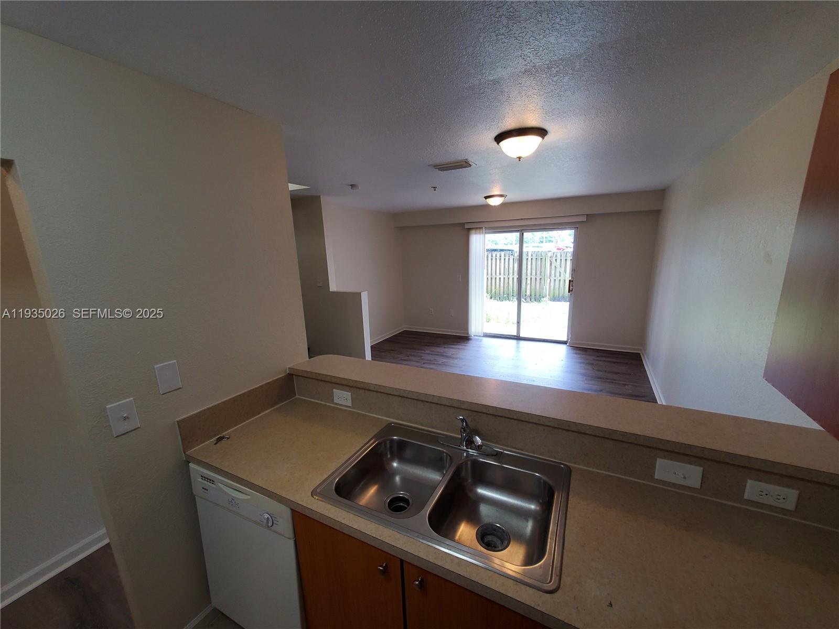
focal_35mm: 13
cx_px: 420
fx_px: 315
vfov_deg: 89.9
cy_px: 314
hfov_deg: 106.2
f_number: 2.2
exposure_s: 1/59
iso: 80
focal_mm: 1.8
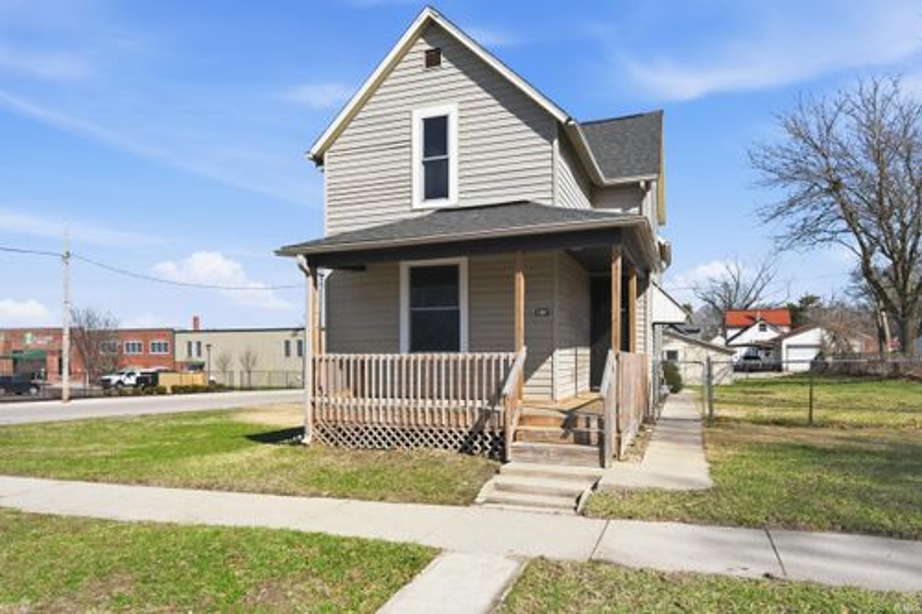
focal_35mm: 24
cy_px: 307
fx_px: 614
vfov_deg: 53.1
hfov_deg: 73.8
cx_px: 461
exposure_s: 1/4000
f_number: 5
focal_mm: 16
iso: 800
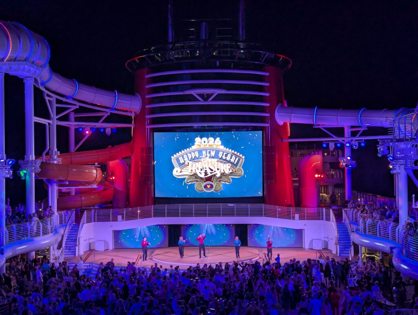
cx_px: 209
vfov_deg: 30.3
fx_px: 580
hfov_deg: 39.6
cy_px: 158
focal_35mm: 48
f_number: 1.85
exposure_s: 1/244
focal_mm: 6.81
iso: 65
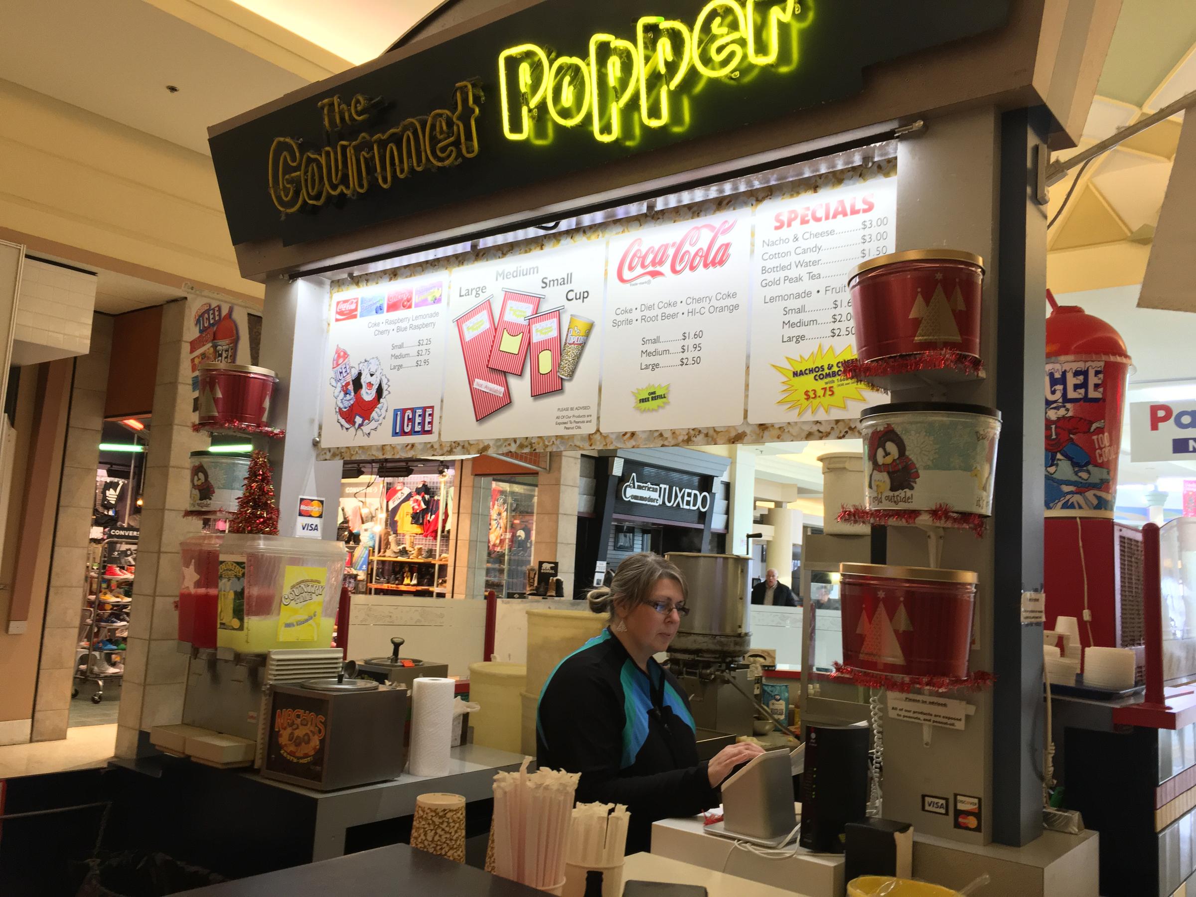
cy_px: 448
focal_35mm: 29
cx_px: 598
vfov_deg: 48.2
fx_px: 1002
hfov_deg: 61.7
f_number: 2.2
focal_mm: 4.15
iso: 80
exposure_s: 1/30
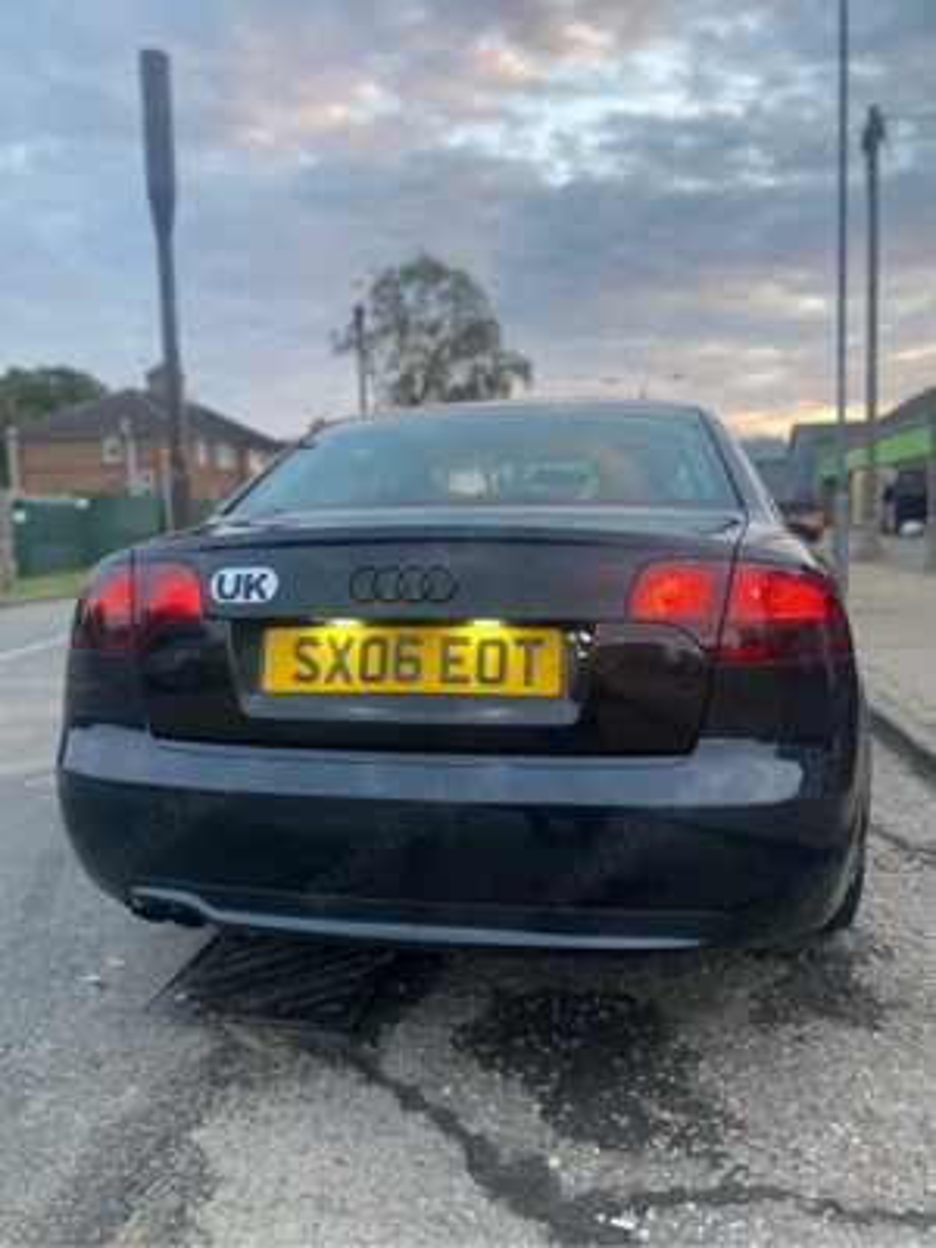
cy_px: 624
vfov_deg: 67.3
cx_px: 468
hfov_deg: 53.1
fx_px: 937
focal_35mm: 26
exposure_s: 1/100
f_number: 1.8
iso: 80
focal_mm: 4.25
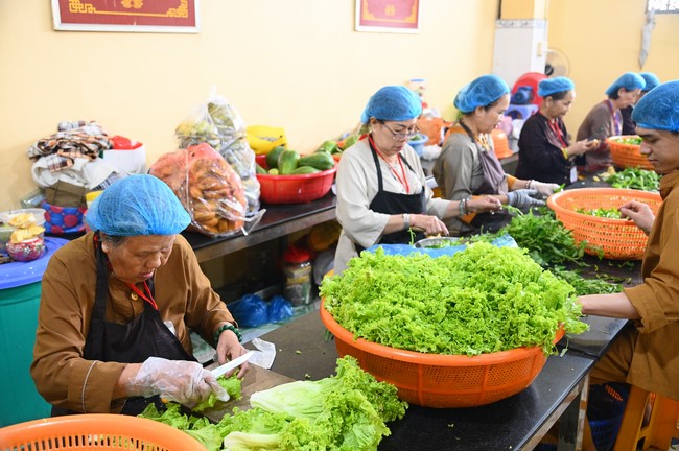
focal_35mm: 34
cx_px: 340
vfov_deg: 38.8
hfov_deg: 55.8
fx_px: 641
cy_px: 226
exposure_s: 1/125
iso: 6400
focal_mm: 34
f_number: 4
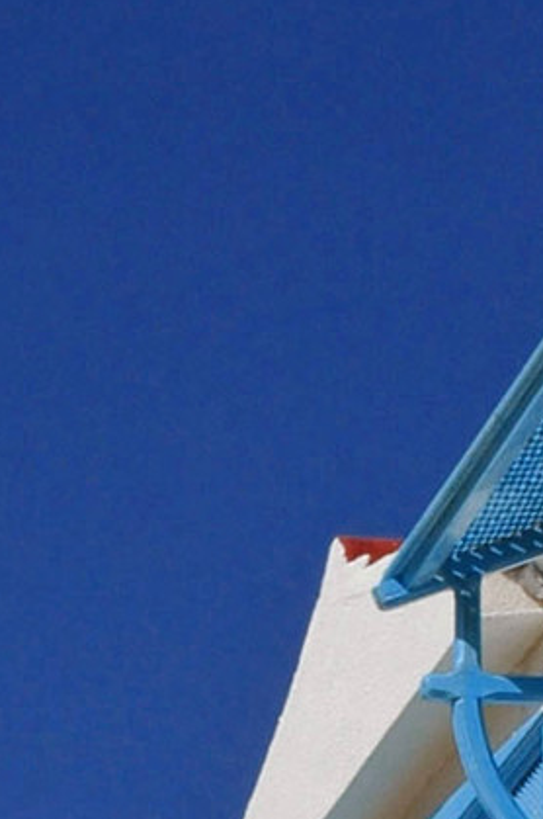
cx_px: -414
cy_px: 2246
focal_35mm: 388
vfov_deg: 5.1
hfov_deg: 3.5
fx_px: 8804
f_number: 16
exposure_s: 1/250
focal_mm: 45
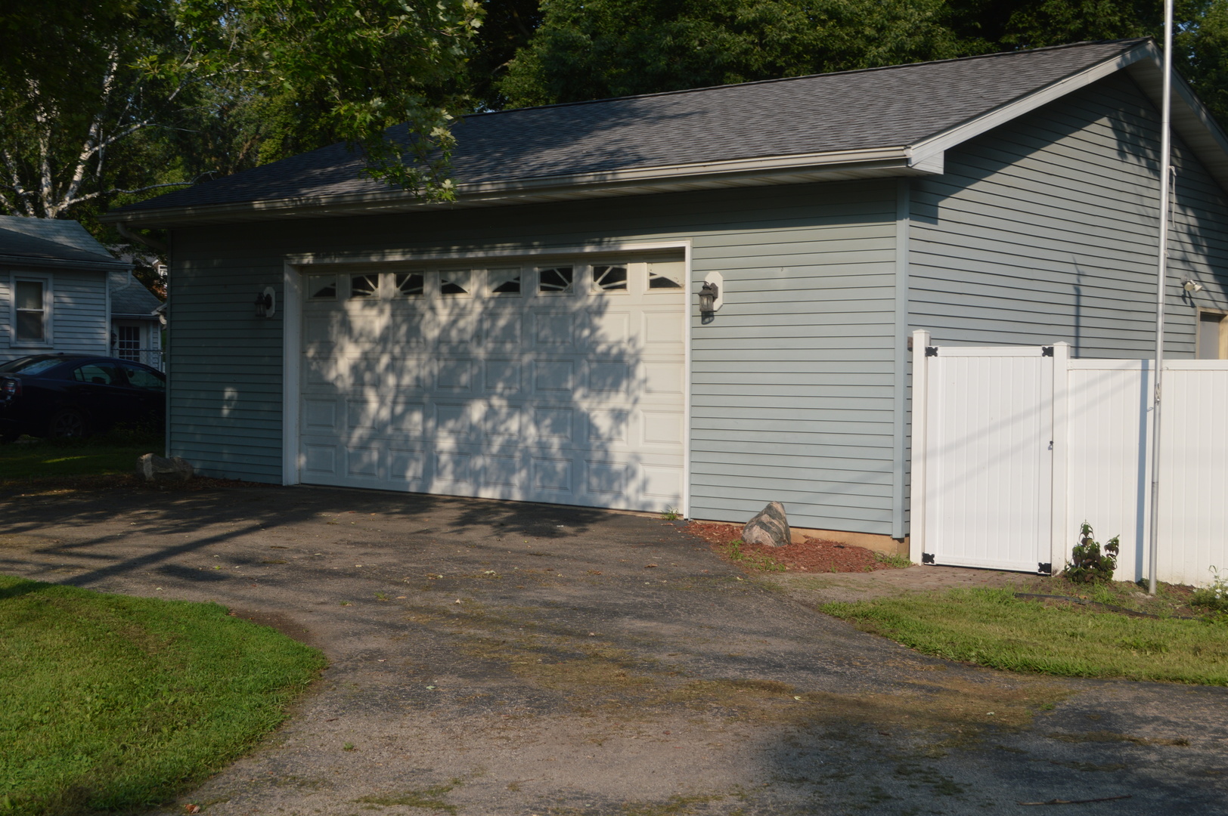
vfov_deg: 28.0
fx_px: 1636
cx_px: 614
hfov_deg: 41.1
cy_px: 408
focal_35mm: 48
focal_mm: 32
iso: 100
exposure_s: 1/250
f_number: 8
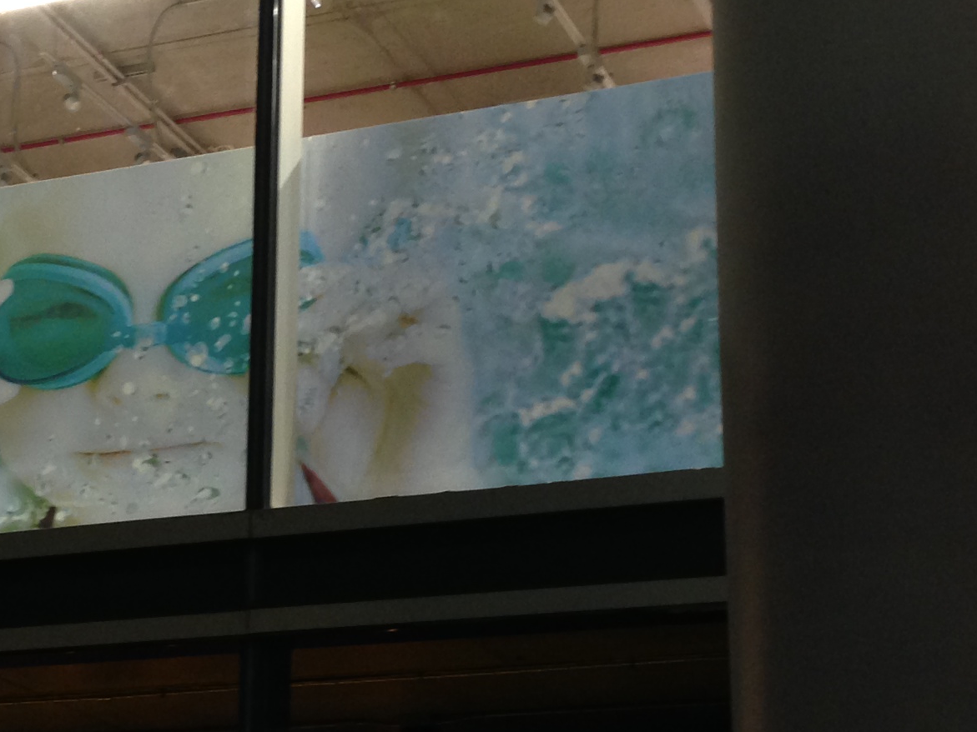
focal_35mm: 92
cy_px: 415
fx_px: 2596
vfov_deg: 16.1
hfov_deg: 21.0
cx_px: 158
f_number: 2.4
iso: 100
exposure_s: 1/20
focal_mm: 4.12
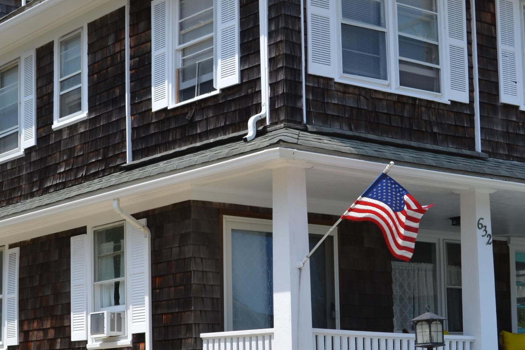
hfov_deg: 24.5
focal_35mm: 83
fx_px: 1210
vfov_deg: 16.4
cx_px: 246
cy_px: 259
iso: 100
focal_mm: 29
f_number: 8
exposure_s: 1/250
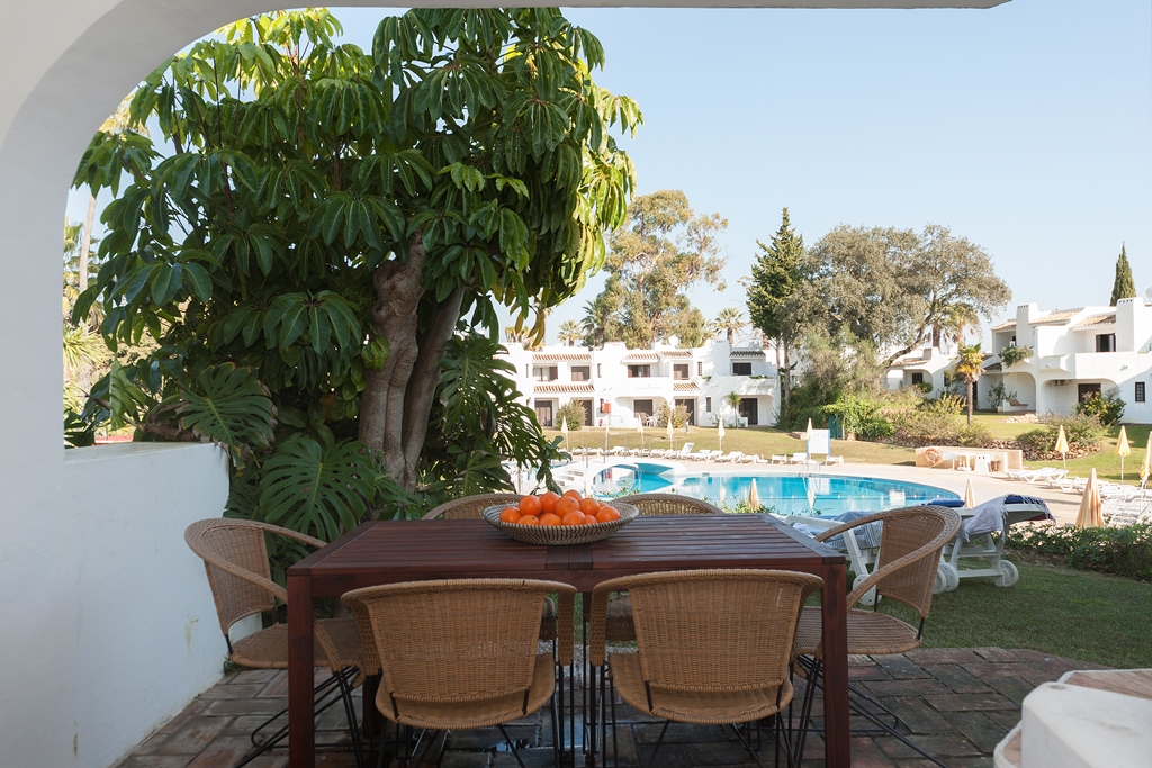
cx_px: 576
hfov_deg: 73.7
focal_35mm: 24
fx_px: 768
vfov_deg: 53.1
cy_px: 384
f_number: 8
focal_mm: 24
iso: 200
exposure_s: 1/160
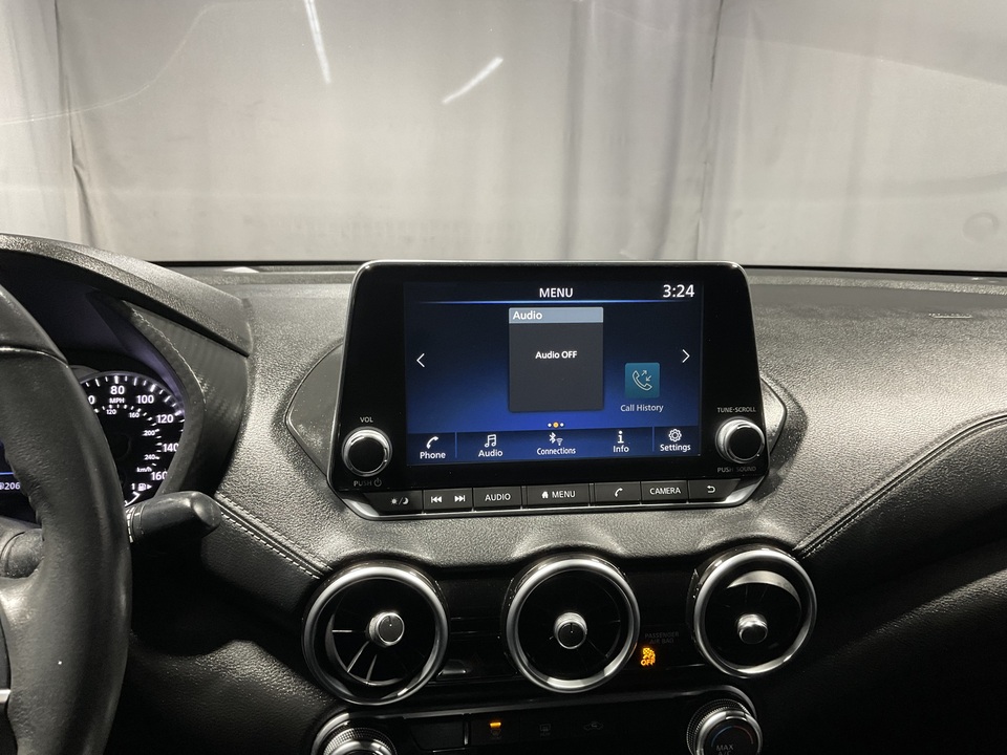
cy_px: 378
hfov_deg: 61.7
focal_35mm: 29
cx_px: 504
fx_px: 844
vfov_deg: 48.2
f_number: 1.8
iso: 80
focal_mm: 3
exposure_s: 1/50
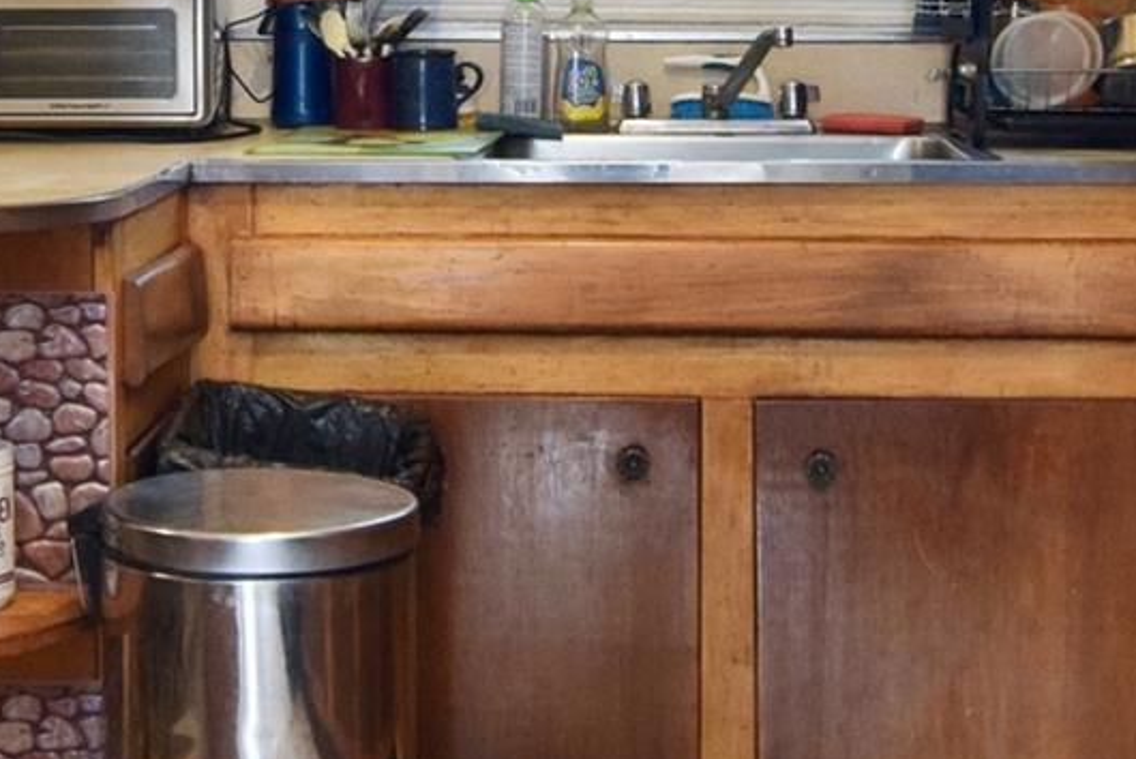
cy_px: 163
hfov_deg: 23.3
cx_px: 362
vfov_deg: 15.6
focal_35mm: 87
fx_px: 2745
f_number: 2.8
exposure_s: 1/60
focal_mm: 15
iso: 1600
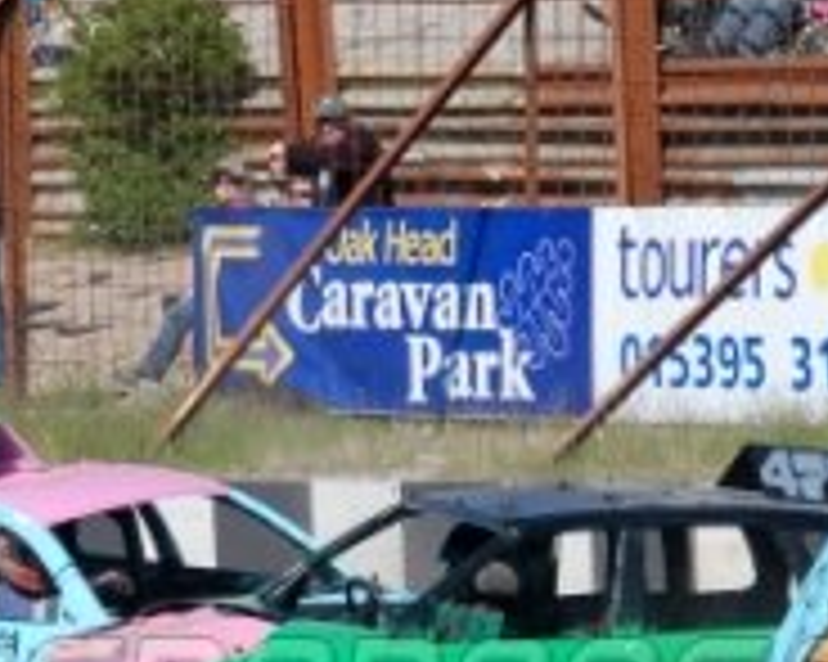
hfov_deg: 5.1
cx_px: 374
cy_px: 698
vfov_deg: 4.1
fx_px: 9332
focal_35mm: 381
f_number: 5.6
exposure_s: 1/1000
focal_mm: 78
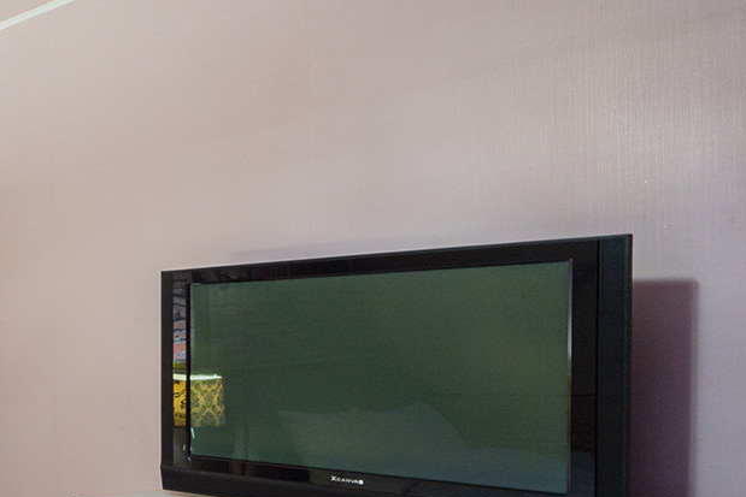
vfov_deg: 30.7
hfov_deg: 31.9
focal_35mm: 43
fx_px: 891
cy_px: 369
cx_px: -271
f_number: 10
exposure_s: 1/1.67
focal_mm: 13
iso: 200
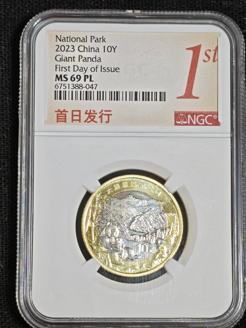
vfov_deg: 18.2
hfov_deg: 13.7
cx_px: 123
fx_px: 1023
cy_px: 164
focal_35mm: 108
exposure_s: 1/1244
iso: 50
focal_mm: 4.94
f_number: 1.5
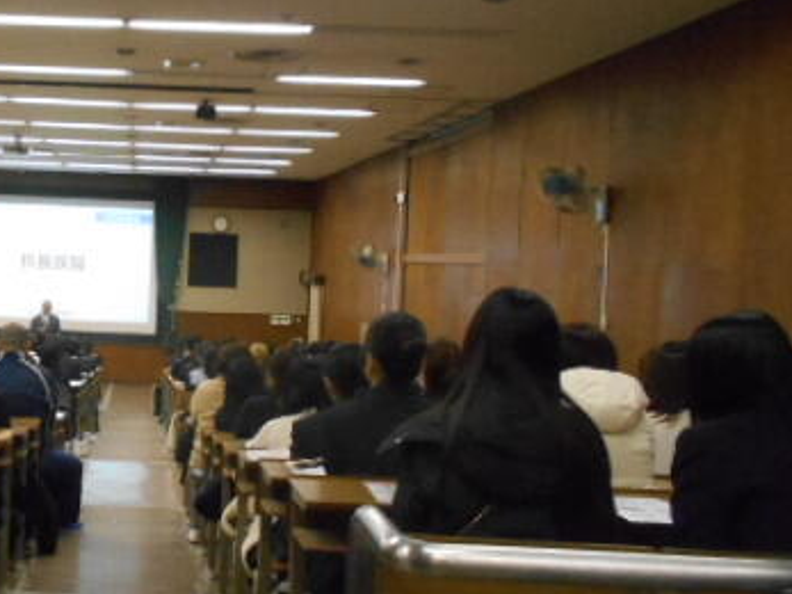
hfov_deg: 37.7
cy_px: 286
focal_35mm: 48
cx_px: 116
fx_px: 1098
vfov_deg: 30.2
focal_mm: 4.6
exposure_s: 1/50
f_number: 3.2
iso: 800
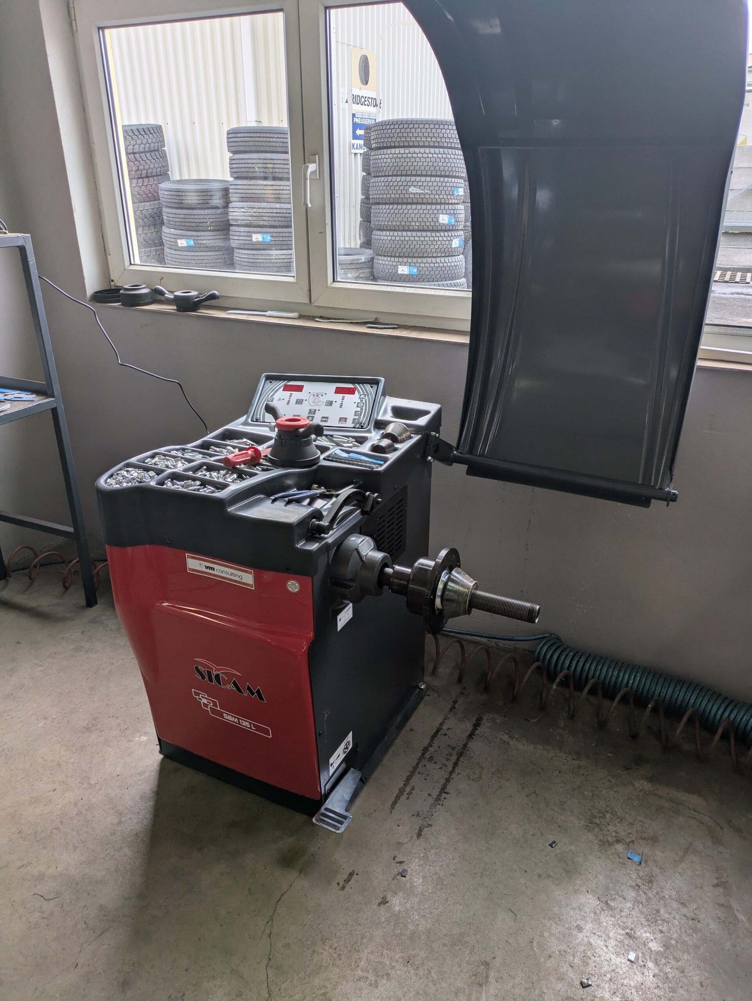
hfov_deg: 54.9
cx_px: 376
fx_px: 724
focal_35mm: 25
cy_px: 500
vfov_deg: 69.4
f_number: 1.89
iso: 53
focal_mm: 5.43
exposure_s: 1/268
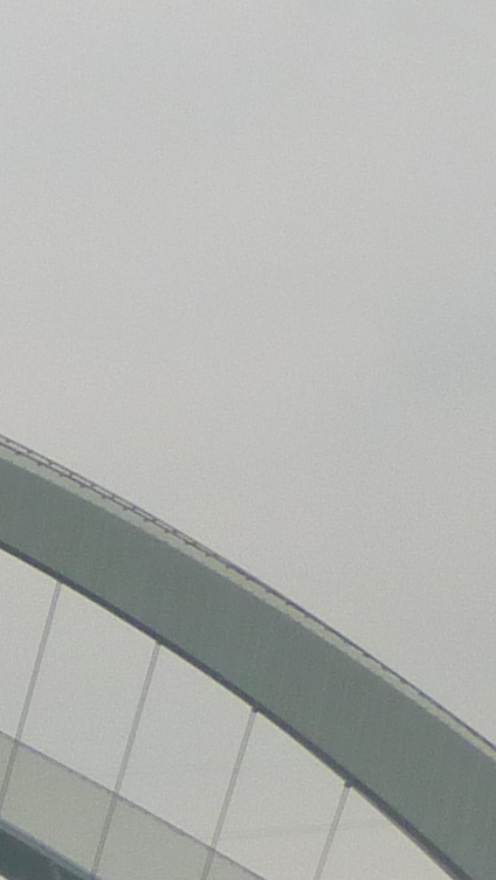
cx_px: -1143
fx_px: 6775
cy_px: 862
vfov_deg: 7.4
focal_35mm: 290
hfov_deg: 4.0
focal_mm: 9.8
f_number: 4.4
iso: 160
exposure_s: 1/160
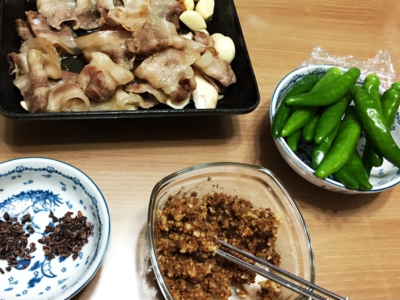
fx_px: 428
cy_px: 140
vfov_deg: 38.6
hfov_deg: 49.9
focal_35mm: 37
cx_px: 169
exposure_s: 1/30
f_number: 2.2
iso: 125
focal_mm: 4.15
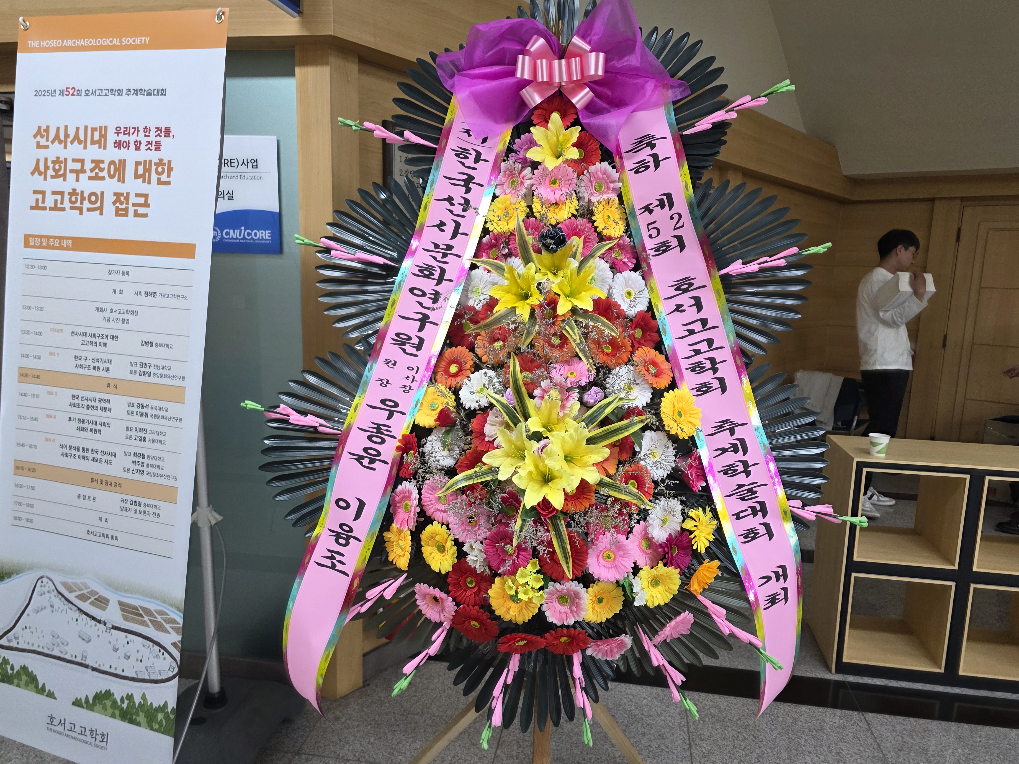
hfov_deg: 69.4
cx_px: 523
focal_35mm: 25
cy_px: 406
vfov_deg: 54.8
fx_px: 736
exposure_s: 1/120
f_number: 1.7
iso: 320
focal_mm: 6.3
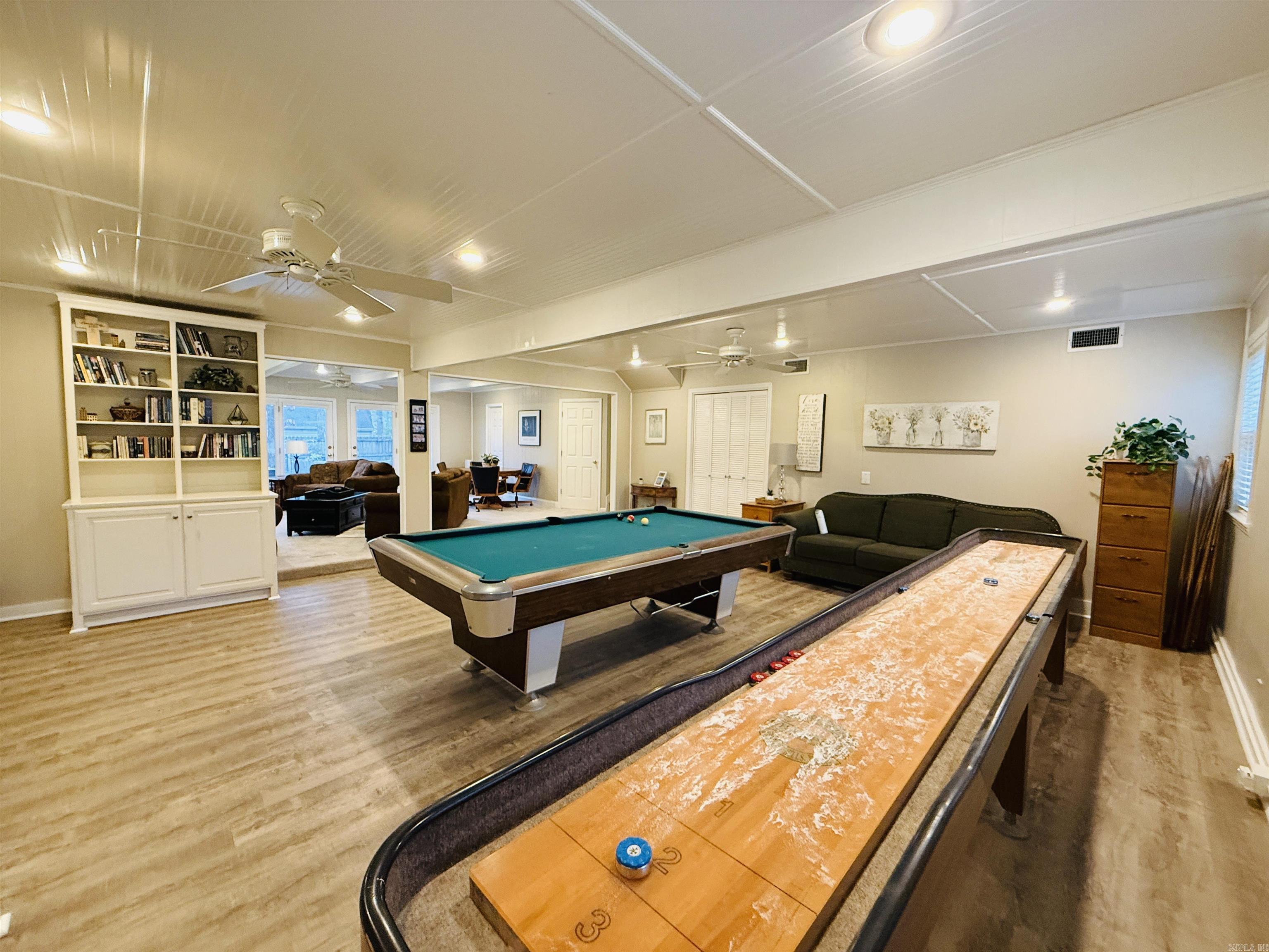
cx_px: 634
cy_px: 476
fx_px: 513
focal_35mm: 14
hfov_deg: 102.1
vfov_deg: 85.7
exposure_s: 1/60
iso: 500
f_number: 2.2
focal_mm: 2.22
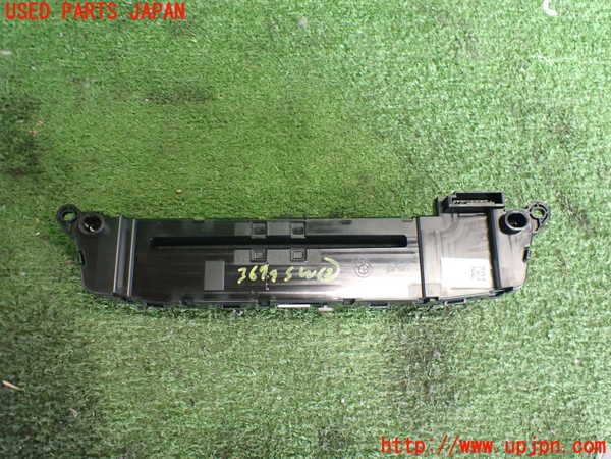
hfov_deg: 60.0
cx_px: 306
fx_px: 530
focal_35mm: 30
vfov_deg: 46.8
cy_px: 230
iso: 800
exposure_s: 1/80
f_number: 2.3
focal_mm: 5.4
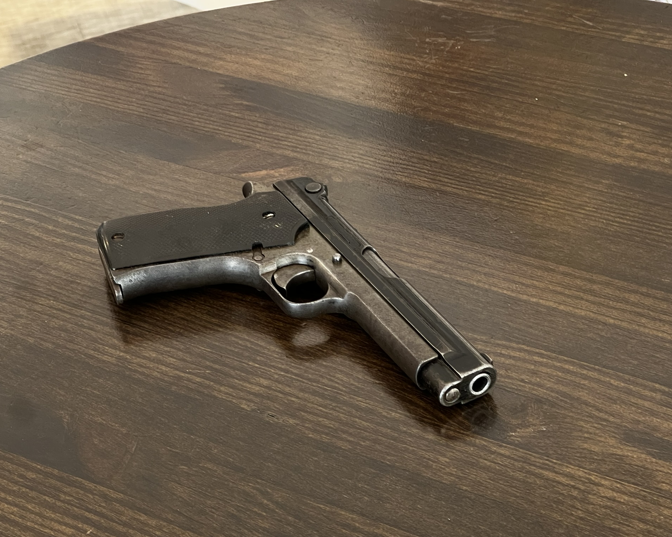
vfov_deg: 18.9
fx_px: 1611
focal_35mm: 81
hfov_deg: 23.6
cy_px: 268
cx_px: 344
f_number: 2.8
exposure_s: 1/50
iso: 250
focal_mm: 9
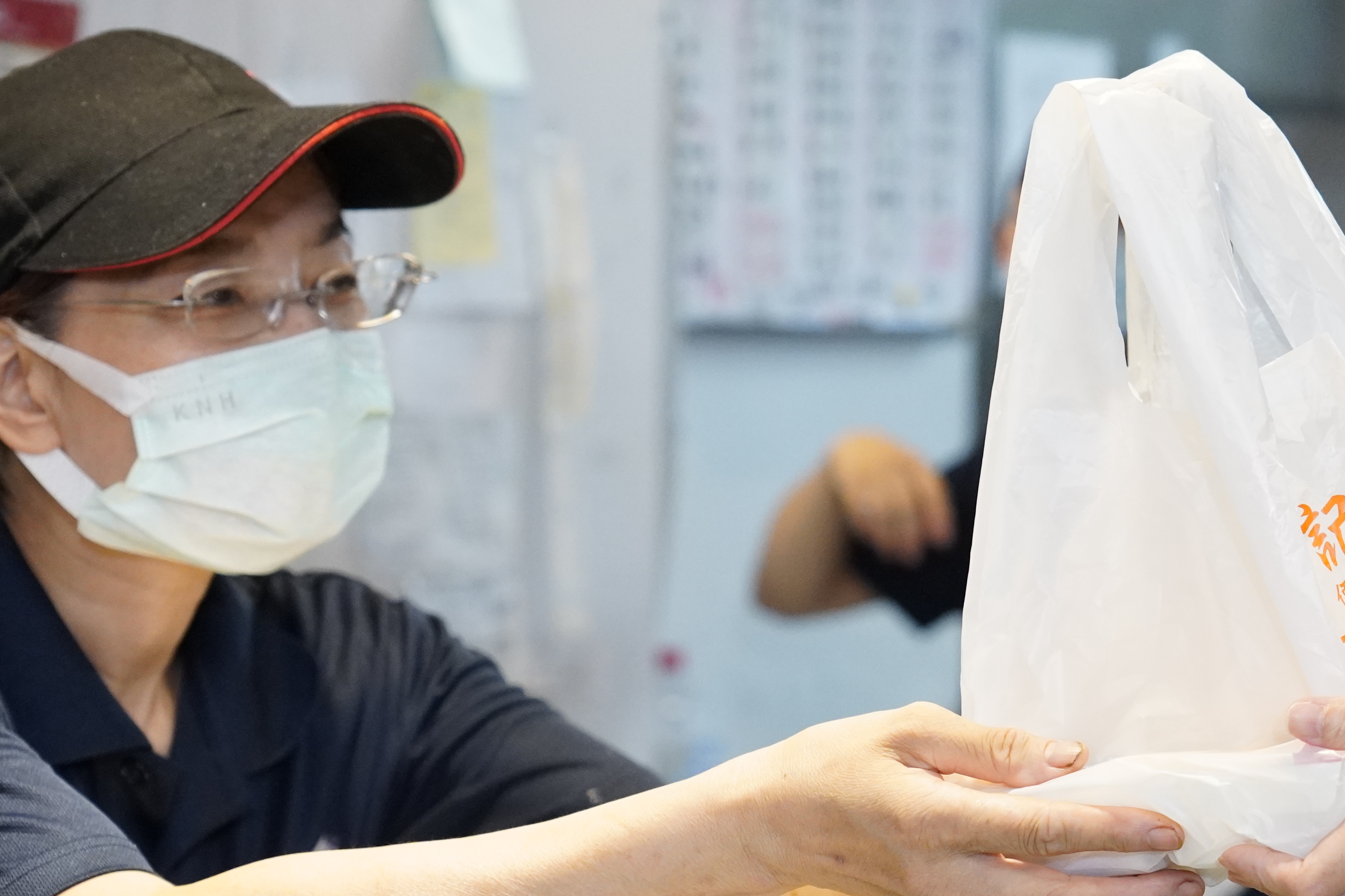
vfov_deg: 12.7
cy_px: 609
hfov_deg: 18.9
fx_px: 4030
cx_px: 781
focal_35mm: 108
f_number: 2.8
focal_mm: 41
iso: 2500
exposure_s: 1/500
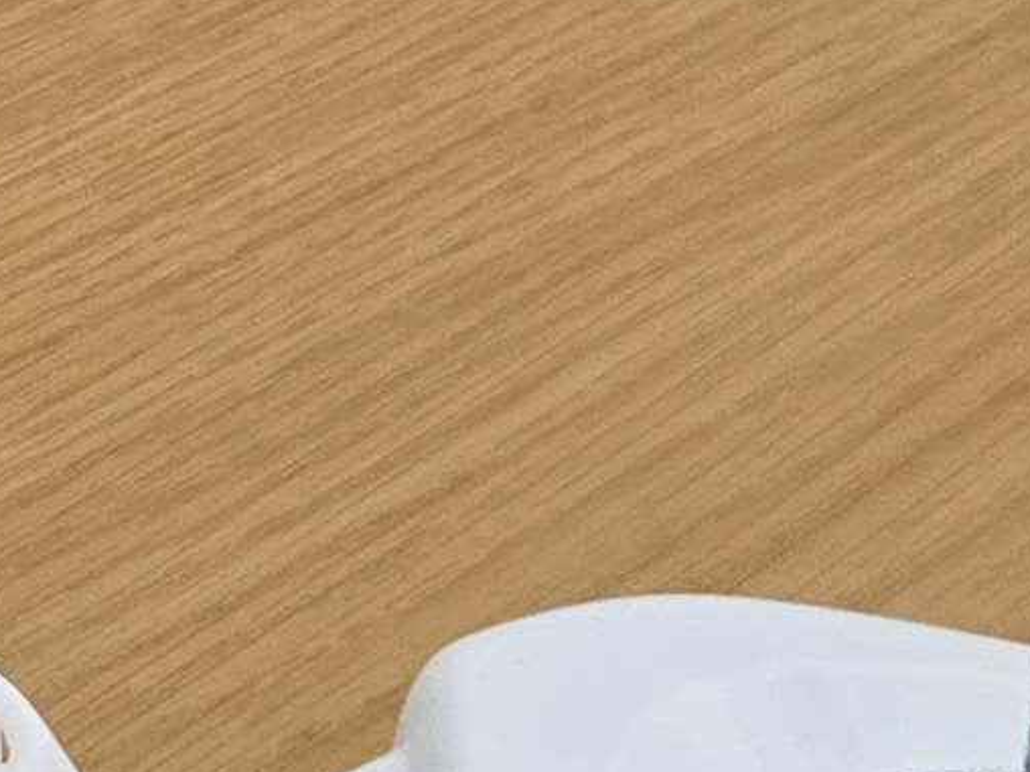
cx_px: -223
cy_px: -36
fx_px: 5386
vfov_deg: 8.2
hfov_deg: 10.7
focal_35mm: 181
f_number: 1.8
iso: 320
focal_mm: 5.4
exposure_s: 1/100
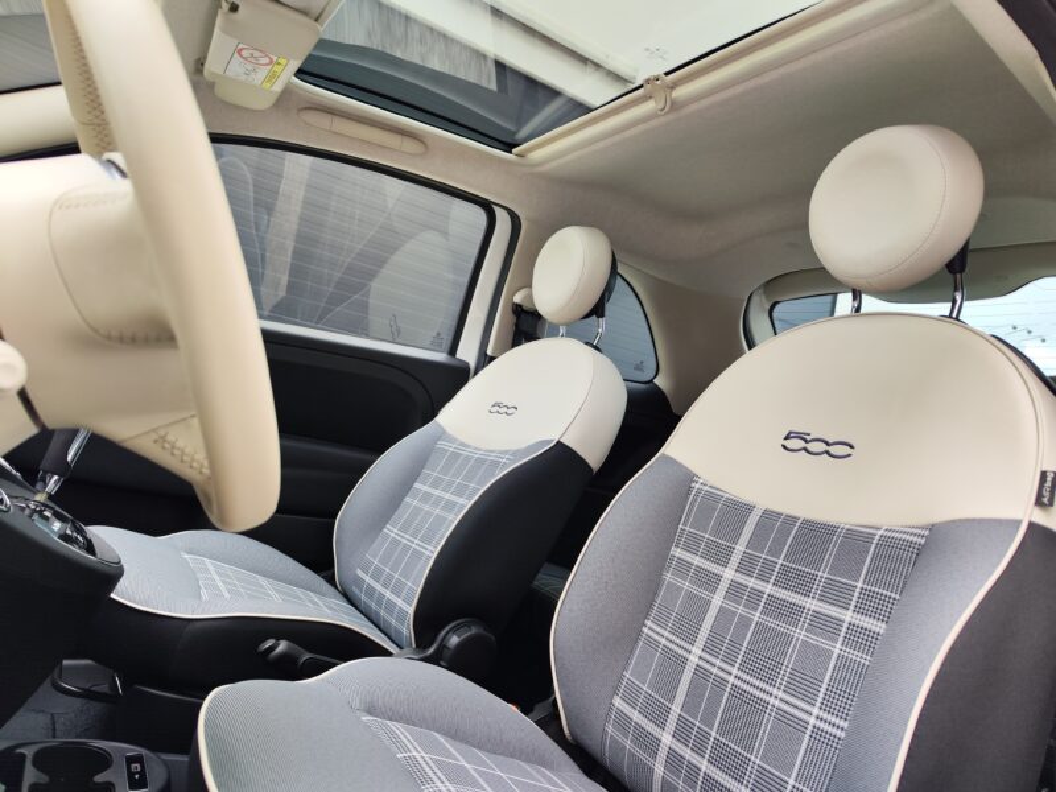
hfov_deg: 73.9
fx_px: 702
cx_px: 528
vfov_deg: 58.9
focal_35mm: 23
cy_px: 396
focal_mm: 7.01
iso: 92
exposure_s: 1/100
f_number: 1.69
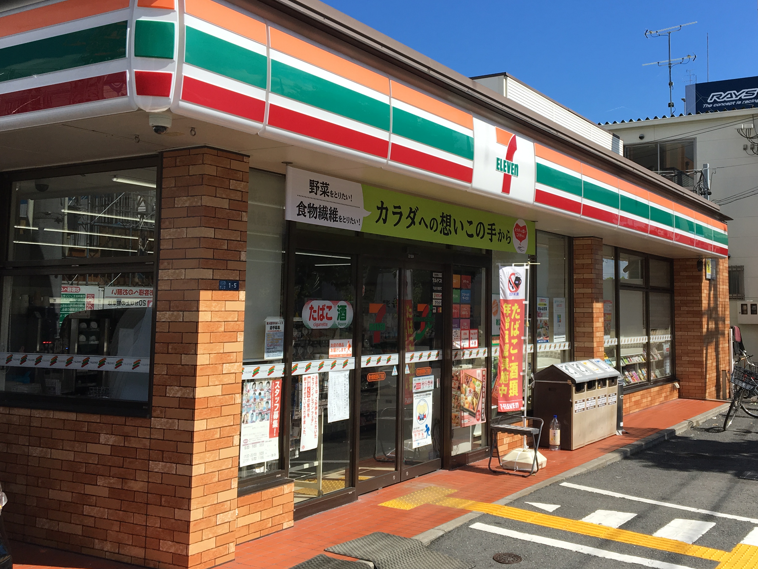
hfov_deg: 47.6
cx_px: 450
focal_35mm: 39
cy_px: 228
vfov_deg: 36.7
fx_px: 854
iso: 25
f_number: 2.2
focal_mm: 4.15
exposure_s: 1/1603
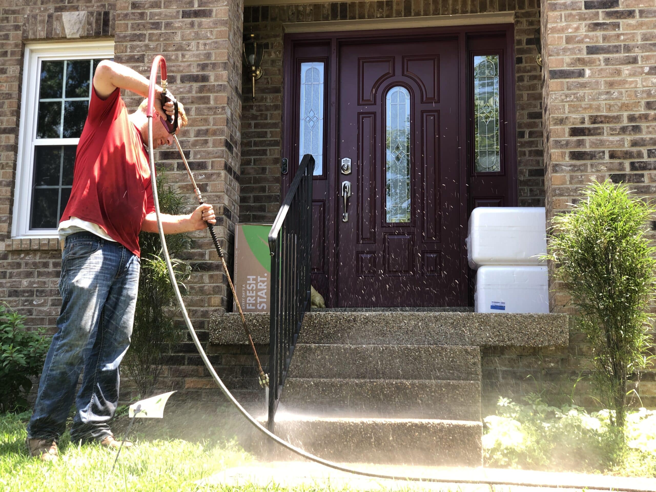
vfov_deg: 28.0
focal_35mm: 52
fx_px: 985
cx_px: 328
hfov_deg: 36.8
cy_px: 246
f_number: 2.4
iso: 25
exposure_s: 1/120
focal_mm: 6
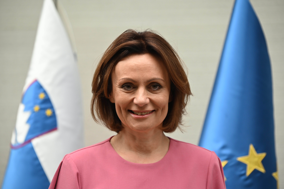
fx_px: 1537
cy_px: 94
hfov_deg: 10.6
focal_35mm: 195
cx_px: 142
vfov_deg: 7.0
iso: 1250
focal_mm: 195
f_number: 4
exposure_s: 1/200
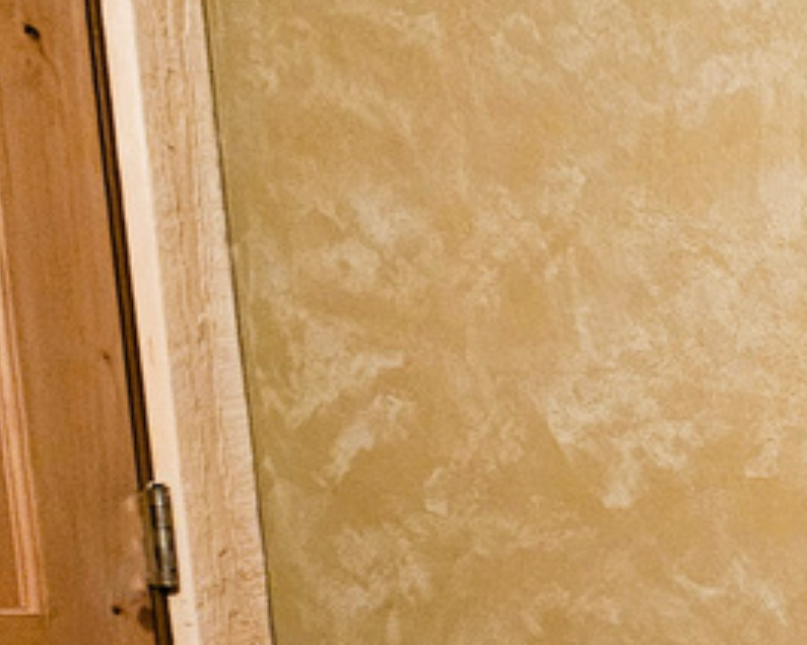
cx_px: 1355
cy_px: 736
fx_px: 1170
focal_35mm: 49
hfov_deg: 24.1
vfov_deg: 27.7
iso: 640
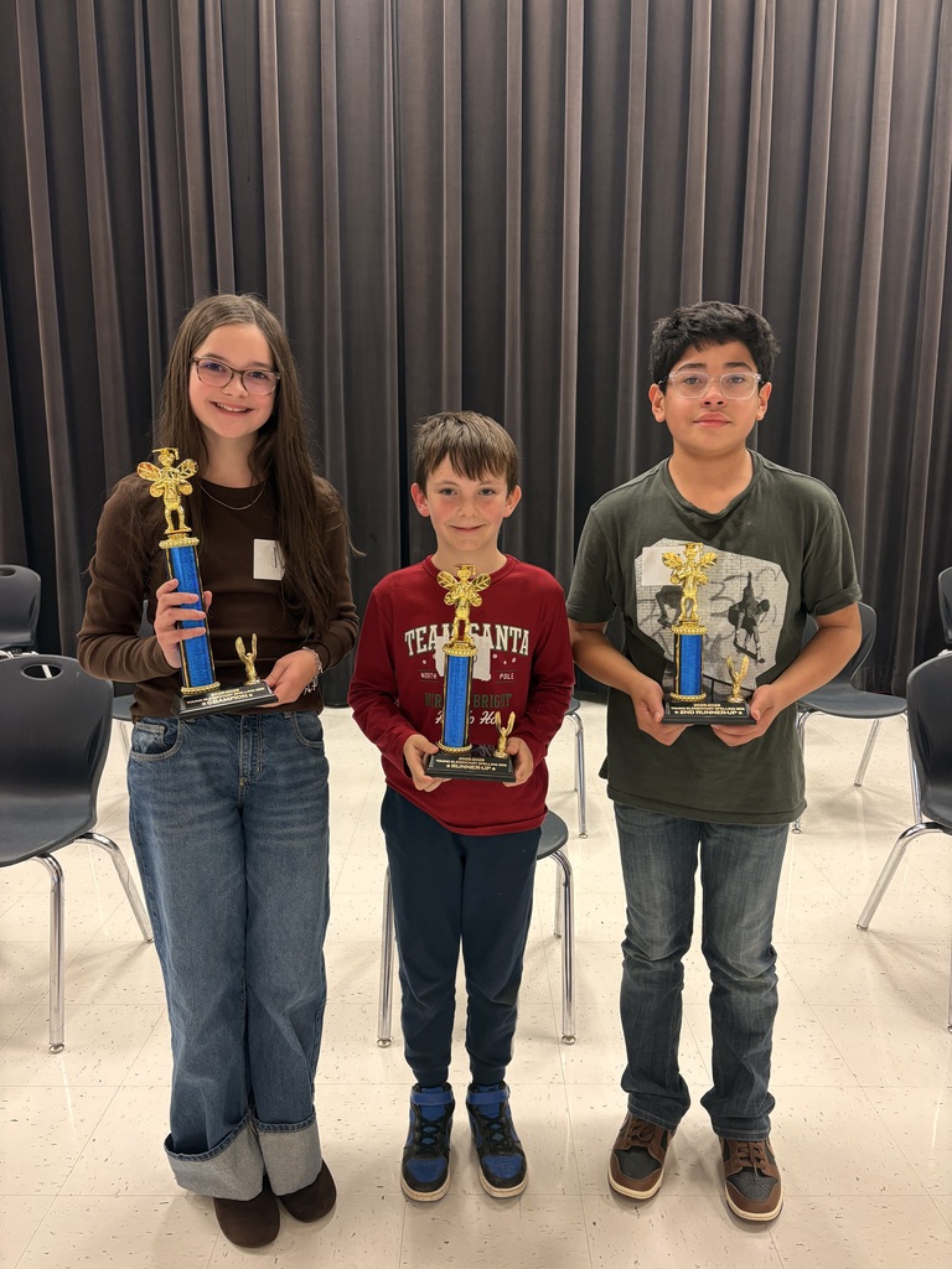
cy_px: 634
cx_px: 476
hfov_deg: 53.1
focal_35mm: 26
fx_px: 953
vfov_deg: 67.3
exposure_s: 1/60
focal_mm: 5.96
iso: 160
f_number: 1.6
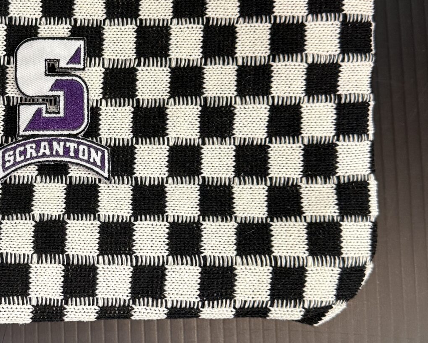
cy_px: 169
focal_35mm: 59
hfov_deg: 30.9
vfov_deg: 25.8
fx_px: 747
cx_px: 67
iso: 400
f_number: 1.78
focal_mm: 6.76
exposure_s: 1/60
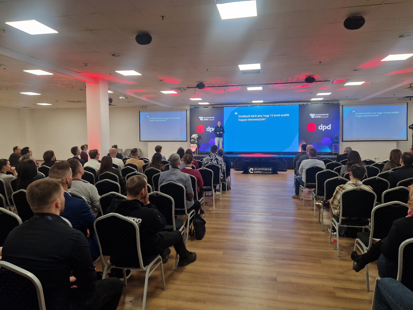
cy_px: 155
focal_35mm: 24
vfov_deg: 56.8
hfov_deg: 71.6
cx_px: 205
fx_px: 286
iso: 160
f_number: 1.8
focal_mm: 5.4
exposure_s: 1/180
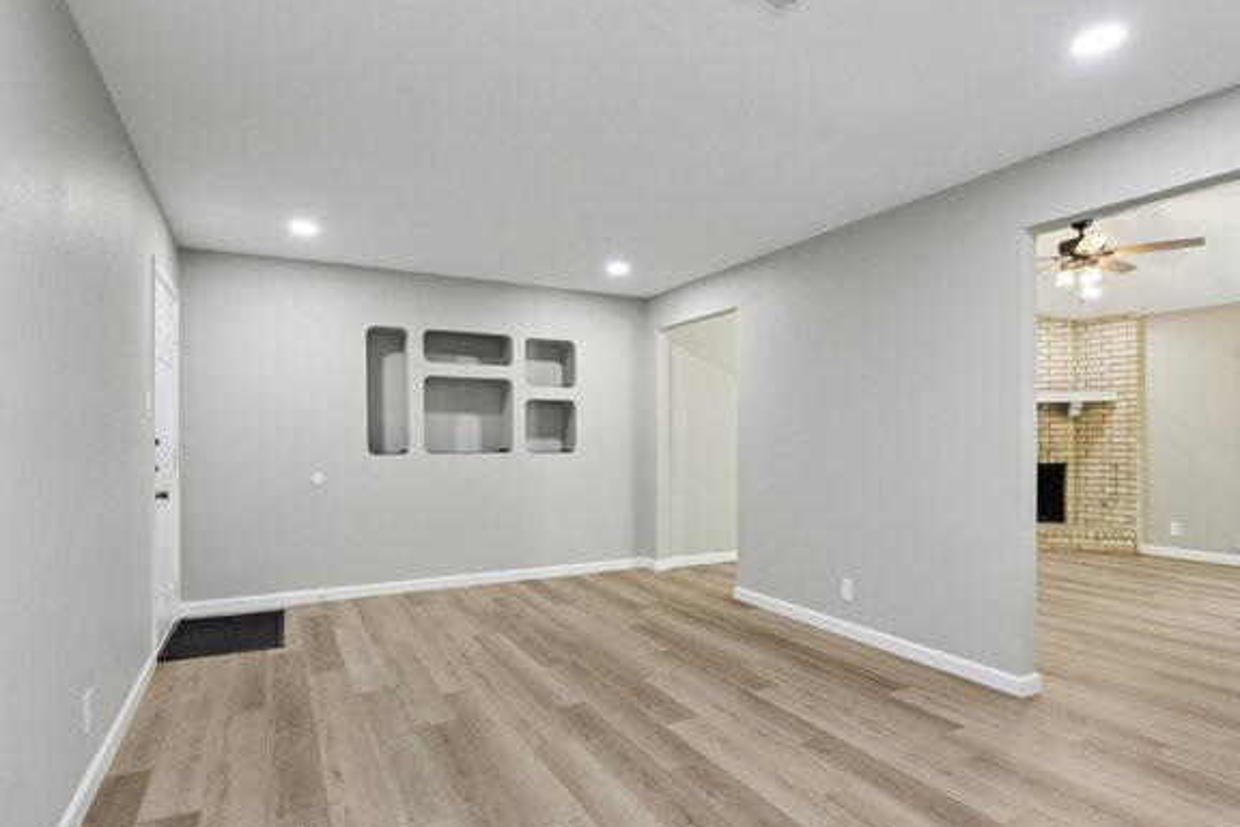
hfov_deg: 83.9
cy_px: 438
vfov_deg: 61.9
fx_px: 689
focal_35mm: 20
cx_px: 654
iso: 1600
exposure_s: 1/20
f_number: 8
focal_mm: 18
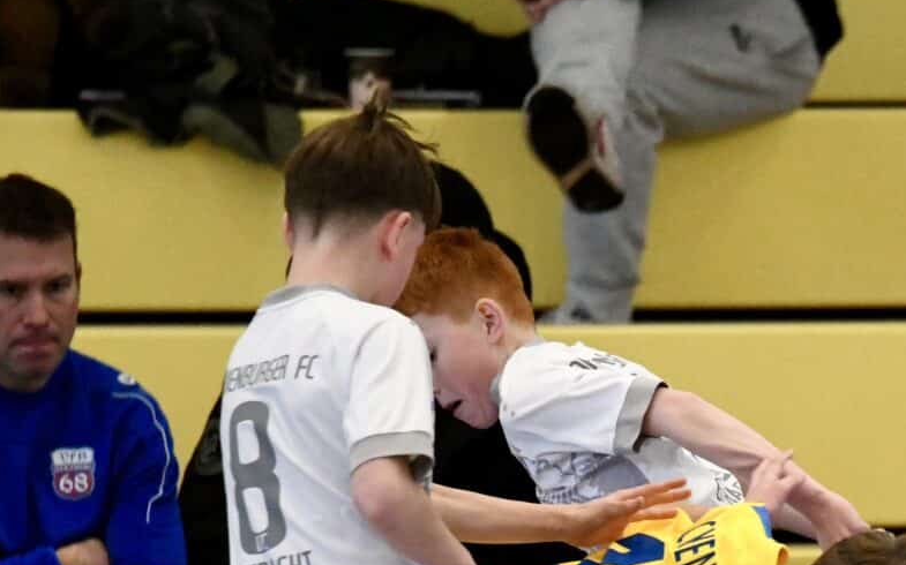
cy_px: 644
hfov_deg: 4.0
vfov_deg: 2.5
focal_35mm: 532
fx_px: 13131
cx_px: 553
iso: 8000
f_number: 2.8
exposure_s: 1/1600
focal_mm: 200
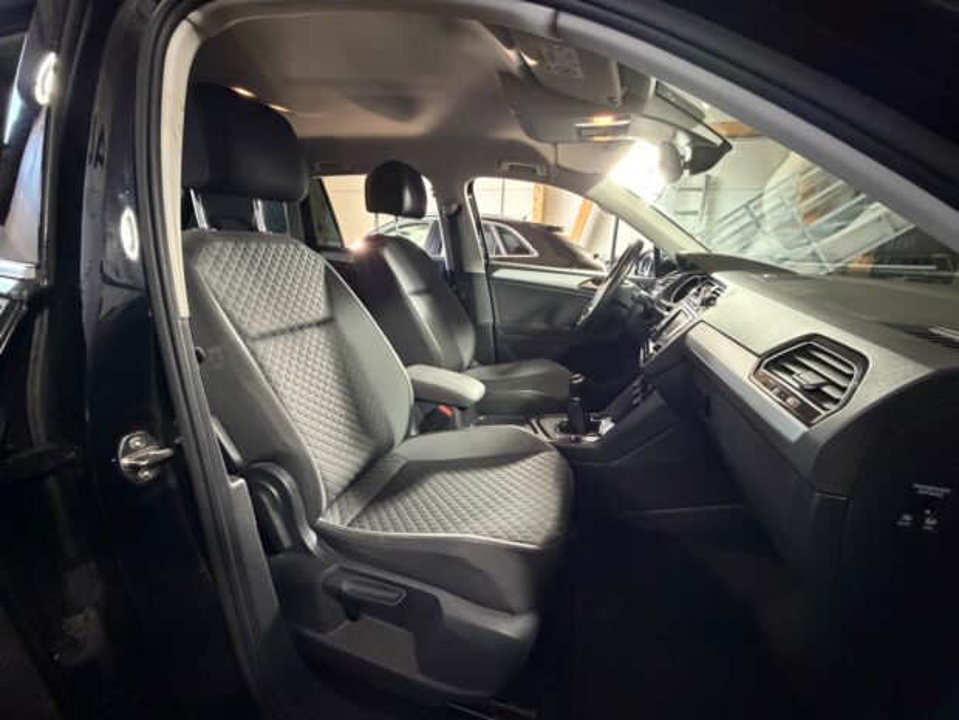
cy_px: 360
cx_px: 480
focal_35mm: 14
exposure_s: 1/50
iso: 1250
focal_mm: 2.22
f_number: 2.2
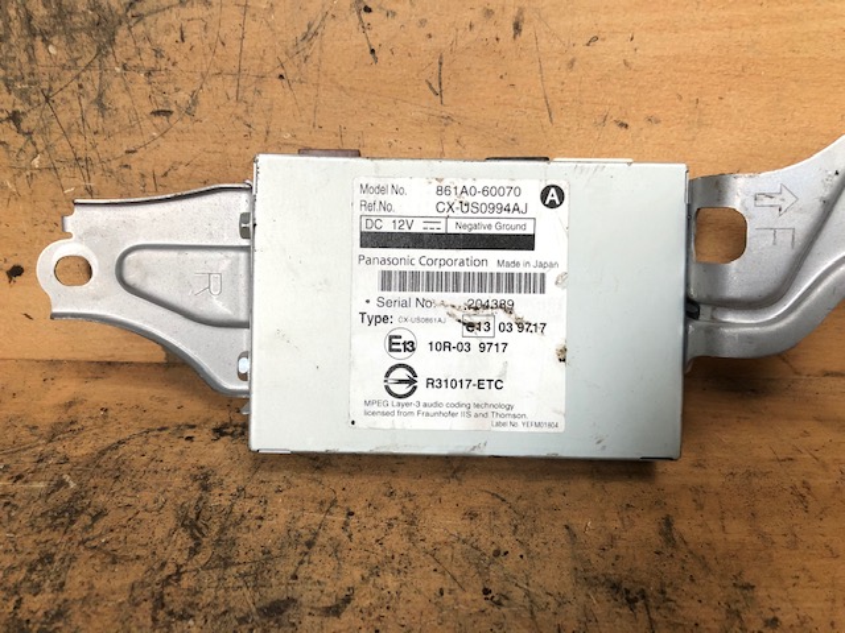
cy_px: 316
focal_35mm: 28
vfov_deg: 49.7
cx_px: 422
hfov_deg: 63.4
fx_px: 683
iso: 64
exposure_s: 1/15
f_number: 1.8
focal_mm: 4
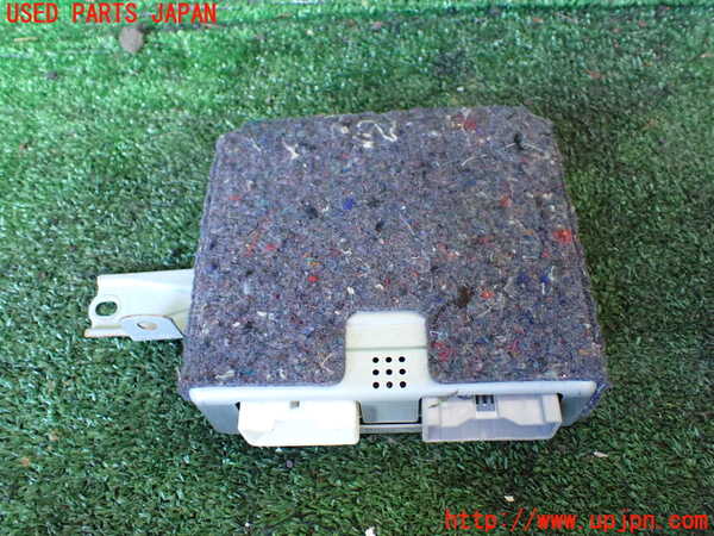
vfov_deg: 46.8
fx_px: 619
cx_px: 357
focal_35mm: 30
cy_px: 268
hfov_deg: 60.0
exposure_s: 1/60
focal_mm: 5.4
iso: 800
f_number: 2.3
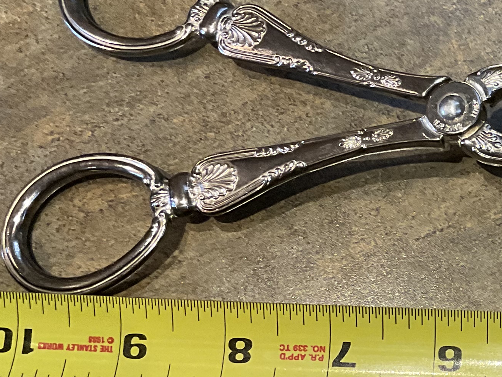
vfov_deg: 16.6
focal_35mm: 89
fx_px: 1290
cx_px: 626
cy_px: 192
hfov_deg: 20.4
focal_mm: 3
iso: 125
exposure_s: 1/60
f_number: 1.8
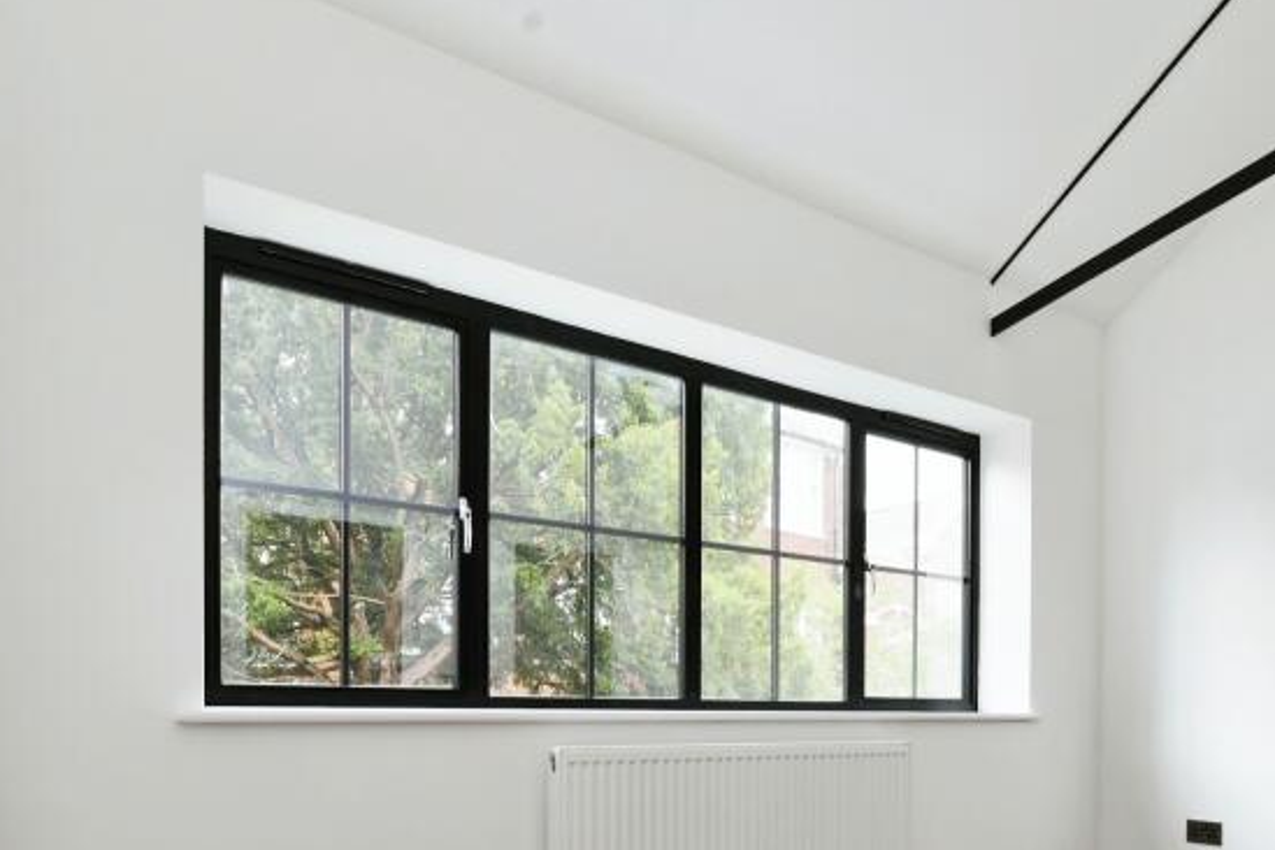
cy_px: 740
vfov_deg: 43.1
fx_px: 992
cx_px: 871
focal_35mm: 28
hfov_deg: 63.5
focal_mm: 15
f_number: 9
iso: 200
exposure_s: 1/15
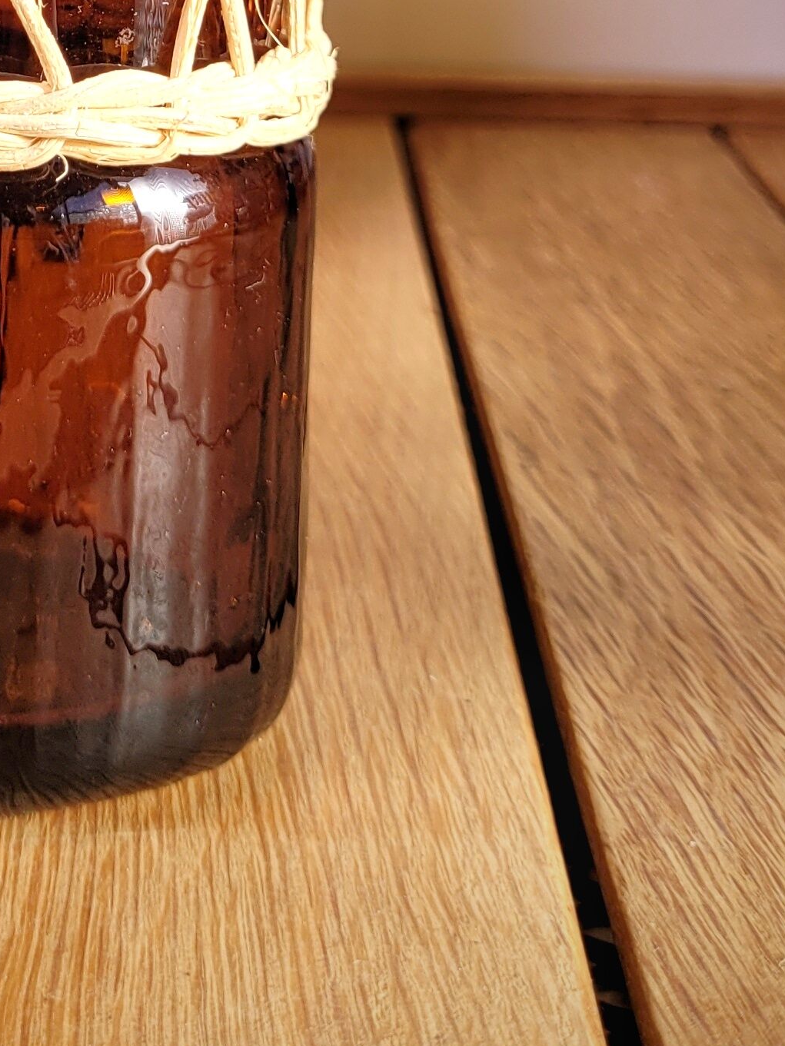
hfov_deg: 18.5
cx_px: -48
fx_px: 2328
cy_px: -309
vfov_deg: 22.6
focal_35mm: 77
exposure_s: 1/1102
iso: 40
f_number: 1.8
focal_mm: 5.4
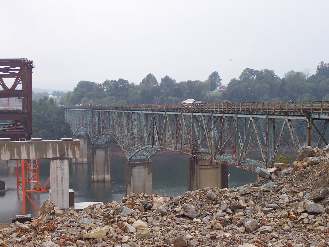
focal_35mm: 71
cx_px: 164
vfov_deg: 20.7
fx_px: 675
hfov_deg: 27.4
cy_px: 124
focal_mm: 10.8
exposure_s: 1/350
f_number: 4
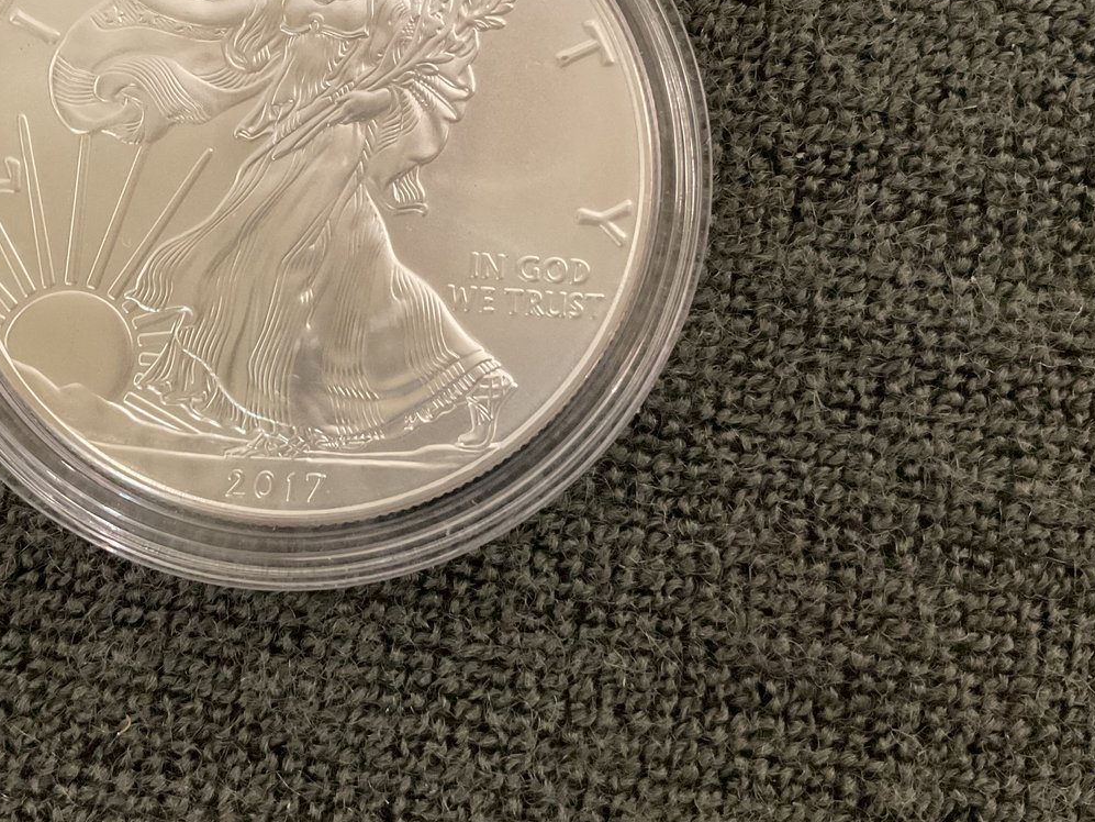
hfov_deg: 42.7
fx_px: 1392
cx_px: 427
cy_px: 259
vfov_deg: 32.5
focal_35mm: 44
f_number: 1.8
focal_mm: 3
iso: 400
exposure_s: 1/30
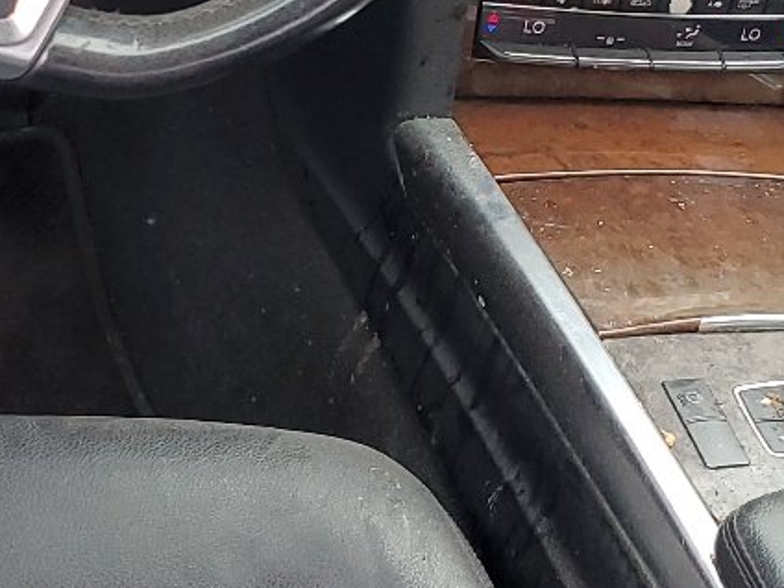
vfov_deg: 15.0
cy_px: 124
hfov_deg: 20.0
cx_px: 416
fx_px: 2220
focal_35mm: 98
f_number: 1.5
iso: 62
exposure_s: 1/100
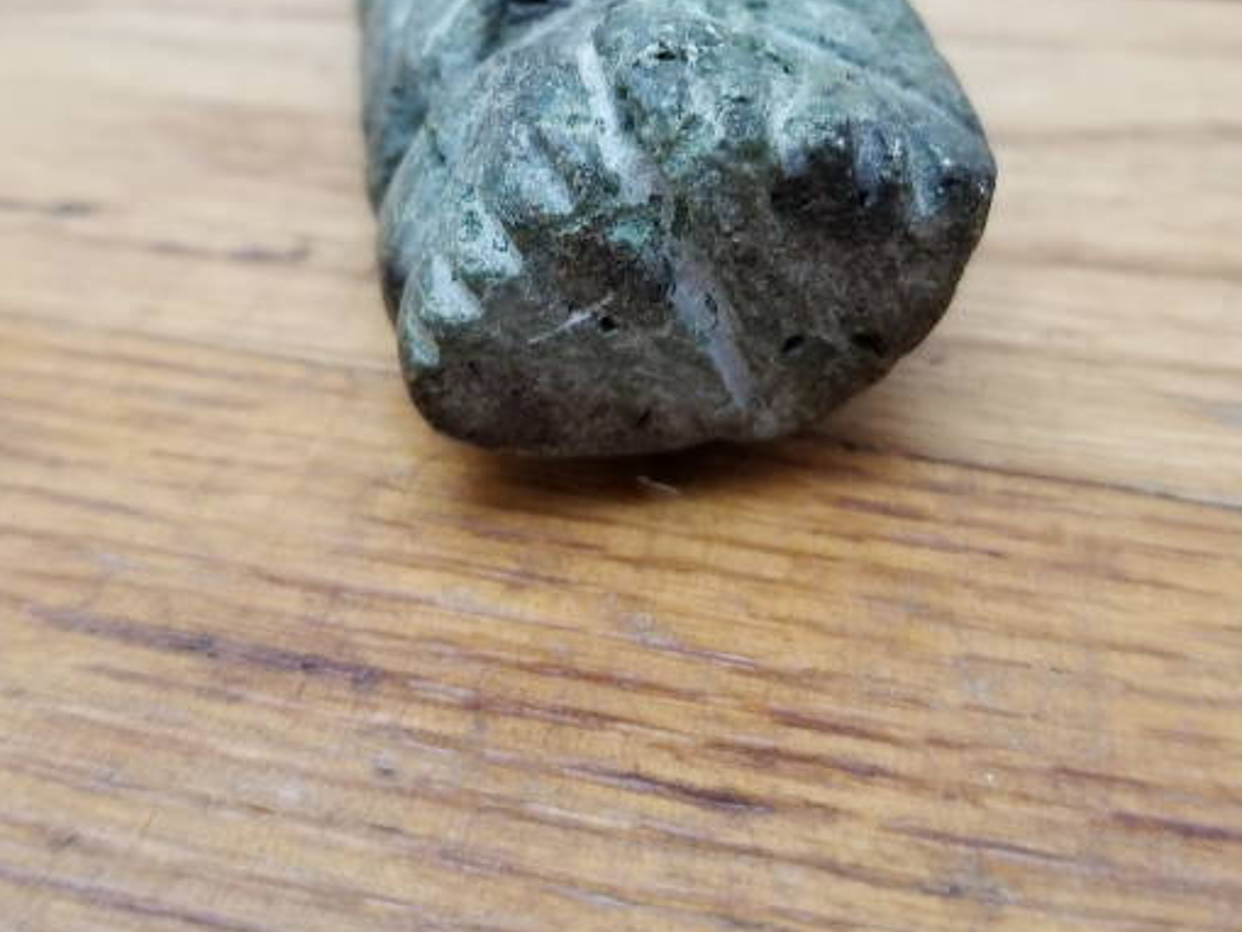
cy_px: 245
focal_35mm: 46
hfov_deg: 41.2
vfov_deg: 31.0
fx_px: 1651
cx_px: 583
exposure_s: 1/17
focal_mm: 4.25
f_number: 1.7
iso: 250
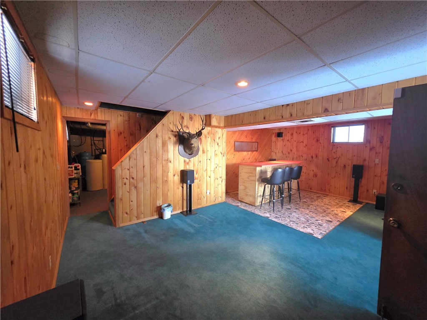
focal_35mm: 13
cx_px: 214
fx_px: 160
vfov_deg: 89.9
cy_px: 160
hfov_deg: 106.2
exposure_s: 1/60.2
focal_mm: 2.2
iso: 640
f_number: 1.9
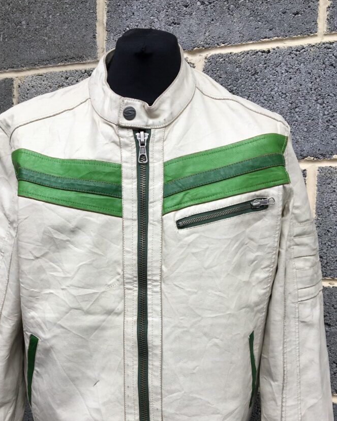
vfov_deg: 44.2
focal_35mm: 41
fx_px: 511
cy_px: 275
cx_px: 127
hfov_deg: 36.3
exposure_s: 1/105
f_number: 2.2
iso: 25
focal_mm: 4.15
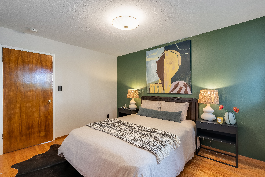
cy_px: 88
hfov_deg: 96.7
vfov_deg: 73.7
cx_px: 132
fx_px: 118
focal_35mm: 16
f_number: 11
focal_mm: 16
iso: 200
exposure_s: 1/1.25
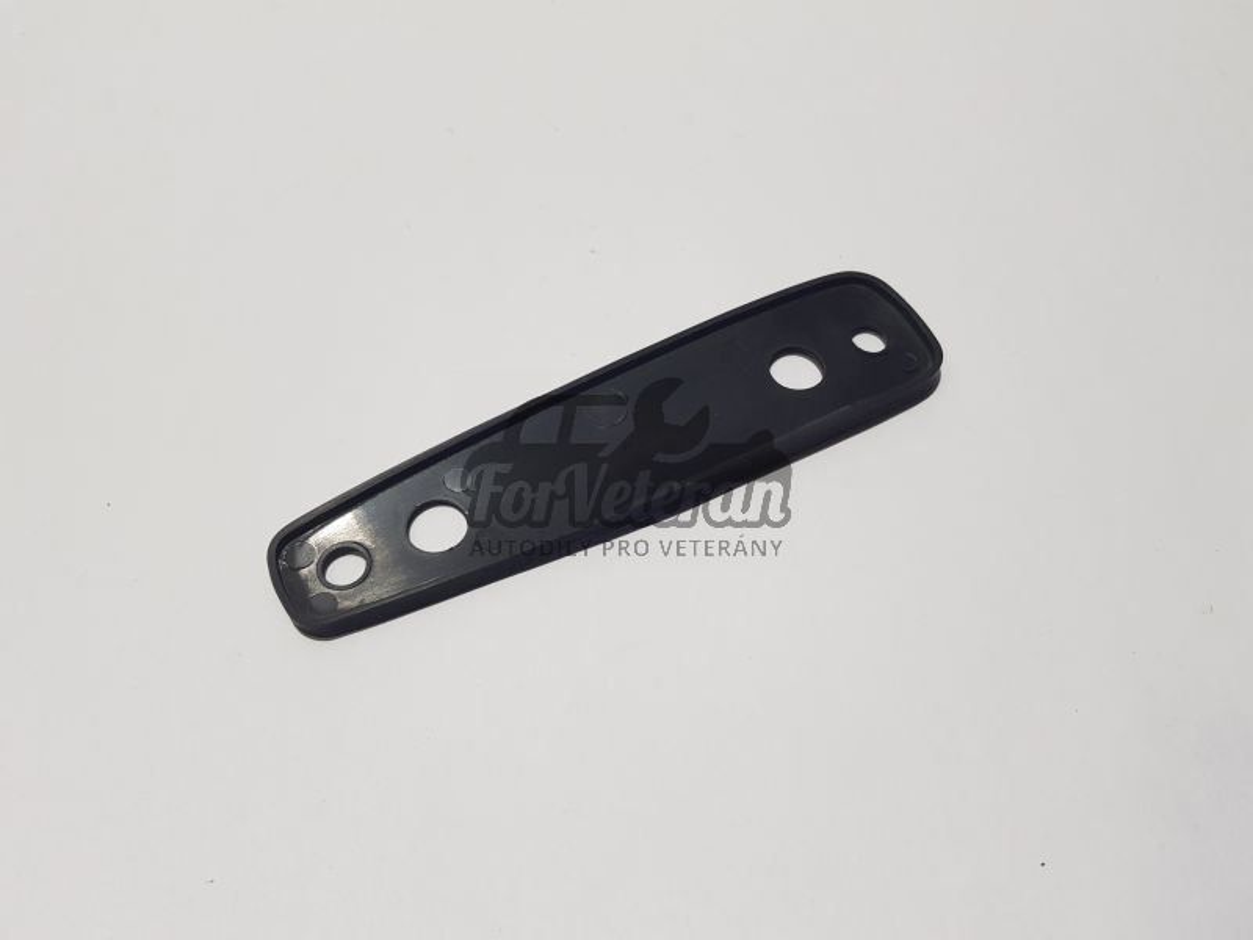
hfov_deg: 67.3
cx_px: 626
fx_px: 941
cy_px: 470
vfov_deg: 53.1
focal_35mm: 26
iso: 80
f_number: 1.7
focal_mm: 4.2
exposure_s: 1/100
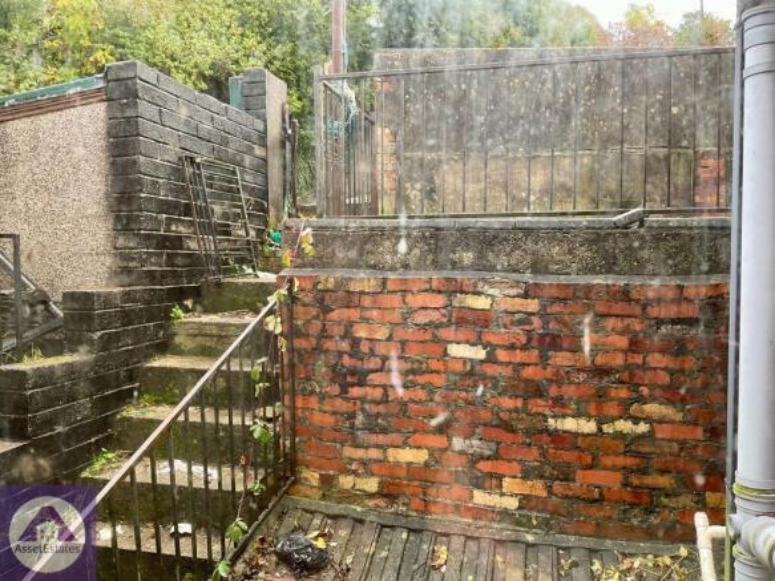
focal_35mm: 29
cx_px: 388
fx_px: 649
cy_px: 290
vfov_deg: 48.2
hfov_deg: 61.7
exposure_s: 1/108
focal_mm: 3
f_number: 1.8
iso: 64
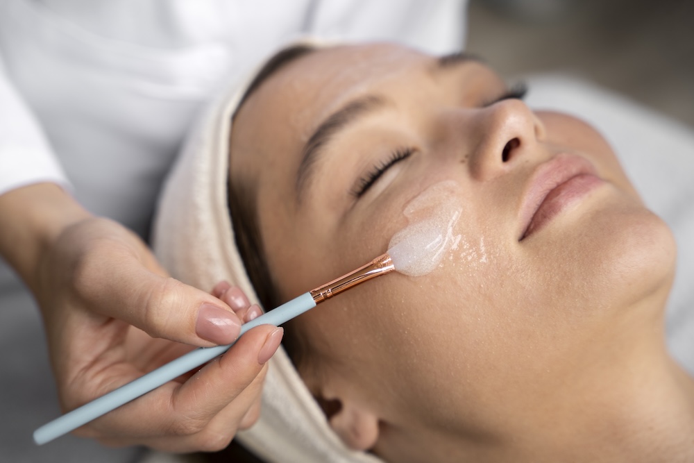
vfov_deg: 19.5
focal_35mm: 70
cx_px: 347
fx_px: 1350
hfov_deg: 28.8
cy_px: 232
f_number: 3.5
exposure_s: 1/160
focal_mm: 70
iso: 250
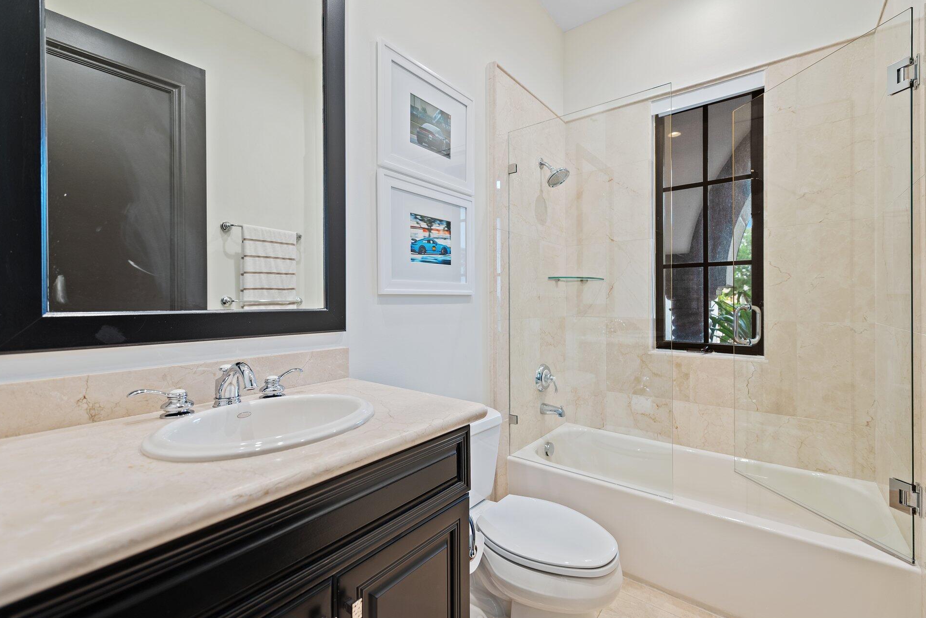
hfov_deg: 100.4
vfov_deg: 77.3
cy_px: 312
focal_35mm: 15
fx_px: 386
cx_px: 475
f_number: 2.8
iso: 400
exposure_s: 1/13
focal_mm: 14
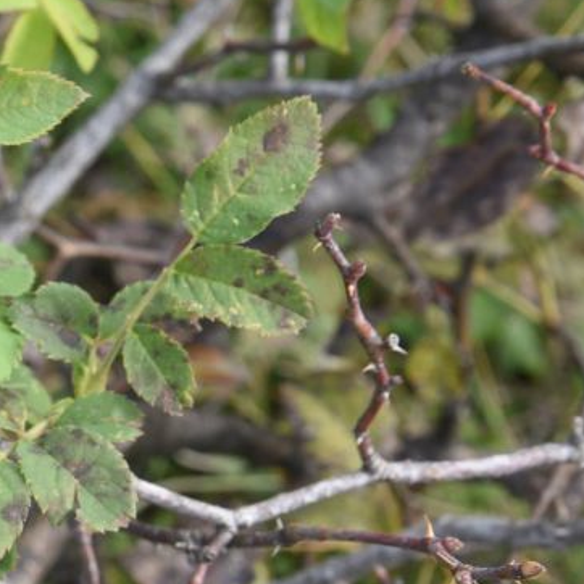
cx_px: -297
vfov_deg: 10.4
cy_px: 367
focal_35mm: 168
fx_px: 3207
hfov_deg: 10.1
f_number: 13
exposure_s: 1/125
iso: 500
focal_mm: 55
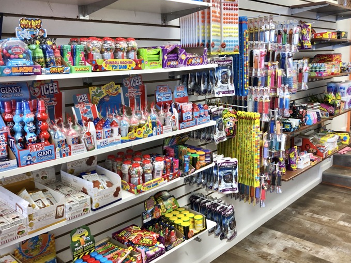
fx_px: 335
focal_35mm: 33
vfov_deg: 42.9
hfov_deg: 55.4
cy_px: 143
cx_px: 174
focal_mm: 3.99
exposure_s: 1/120
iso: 100
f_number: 1.8
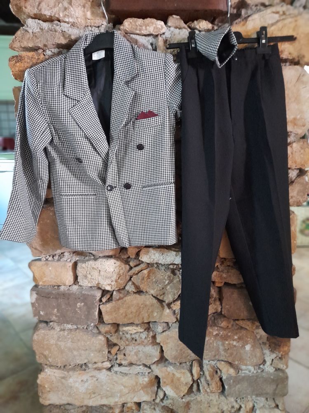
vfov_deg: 69.4
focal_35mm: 25
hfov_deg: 54.9
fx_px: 298
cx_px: 154
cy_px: 206
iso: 800
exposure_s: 1/20
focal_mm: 4.6
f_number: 2
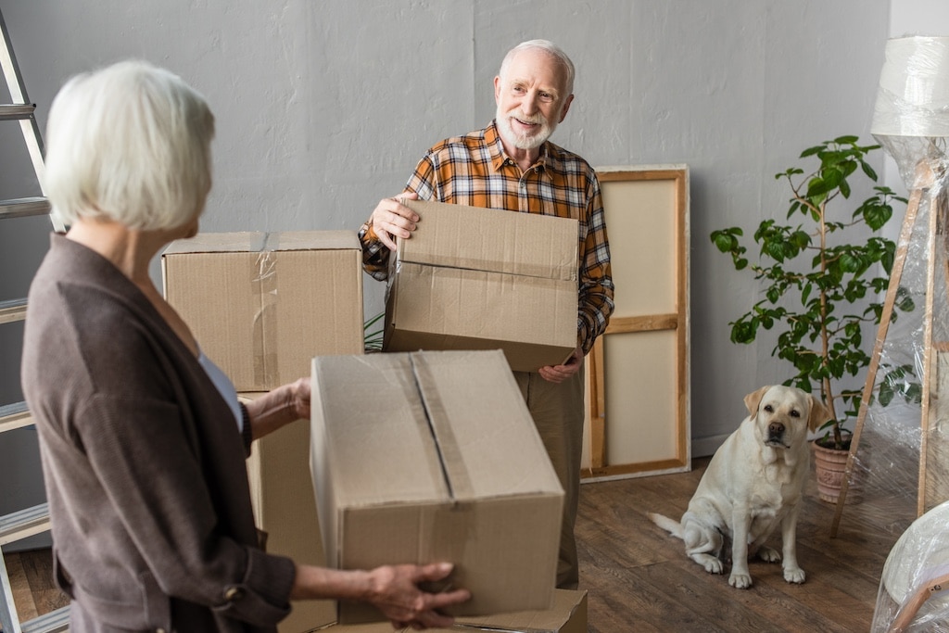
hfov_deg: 39.6
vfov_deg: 27.0
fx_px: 1318
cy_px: 316
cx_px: 474
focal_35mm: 50
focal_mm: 50
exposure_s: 1/160
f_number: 4
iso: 500
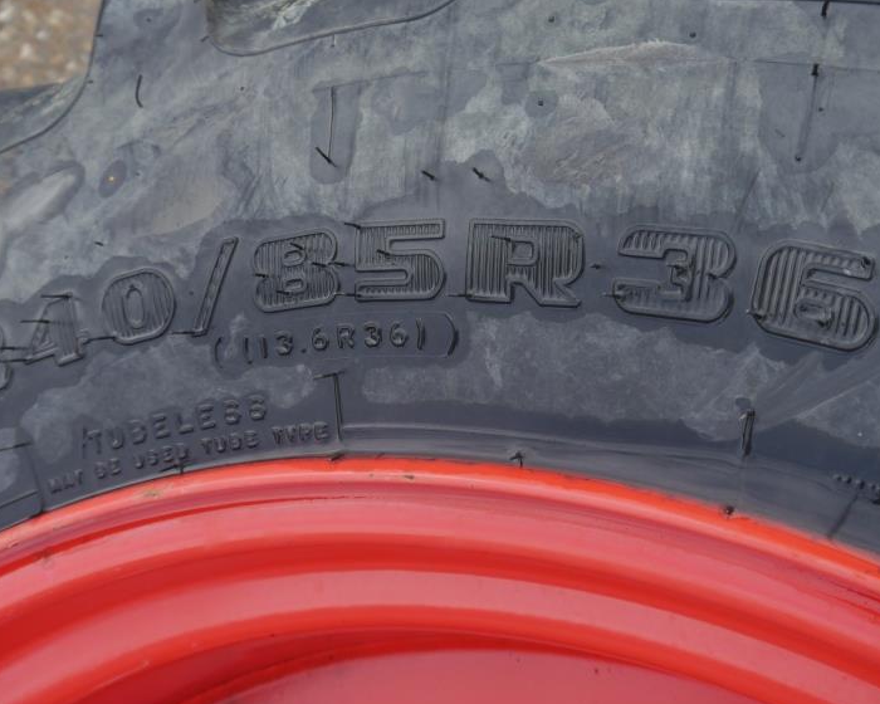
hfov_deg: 45.8
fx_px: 1042
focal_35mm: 40
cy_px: 238
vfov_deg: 37.0
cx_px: 455
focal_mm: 14
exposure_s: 1/125
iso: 160
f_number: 4.5
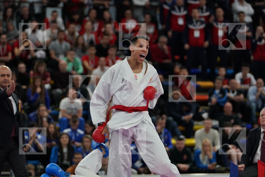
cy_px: 88
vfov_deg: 6.7
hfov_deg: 10.0
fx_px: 1509
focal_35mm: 205
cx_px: 132
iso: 1600
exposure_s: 1/1000
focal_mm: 137
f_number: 2.8
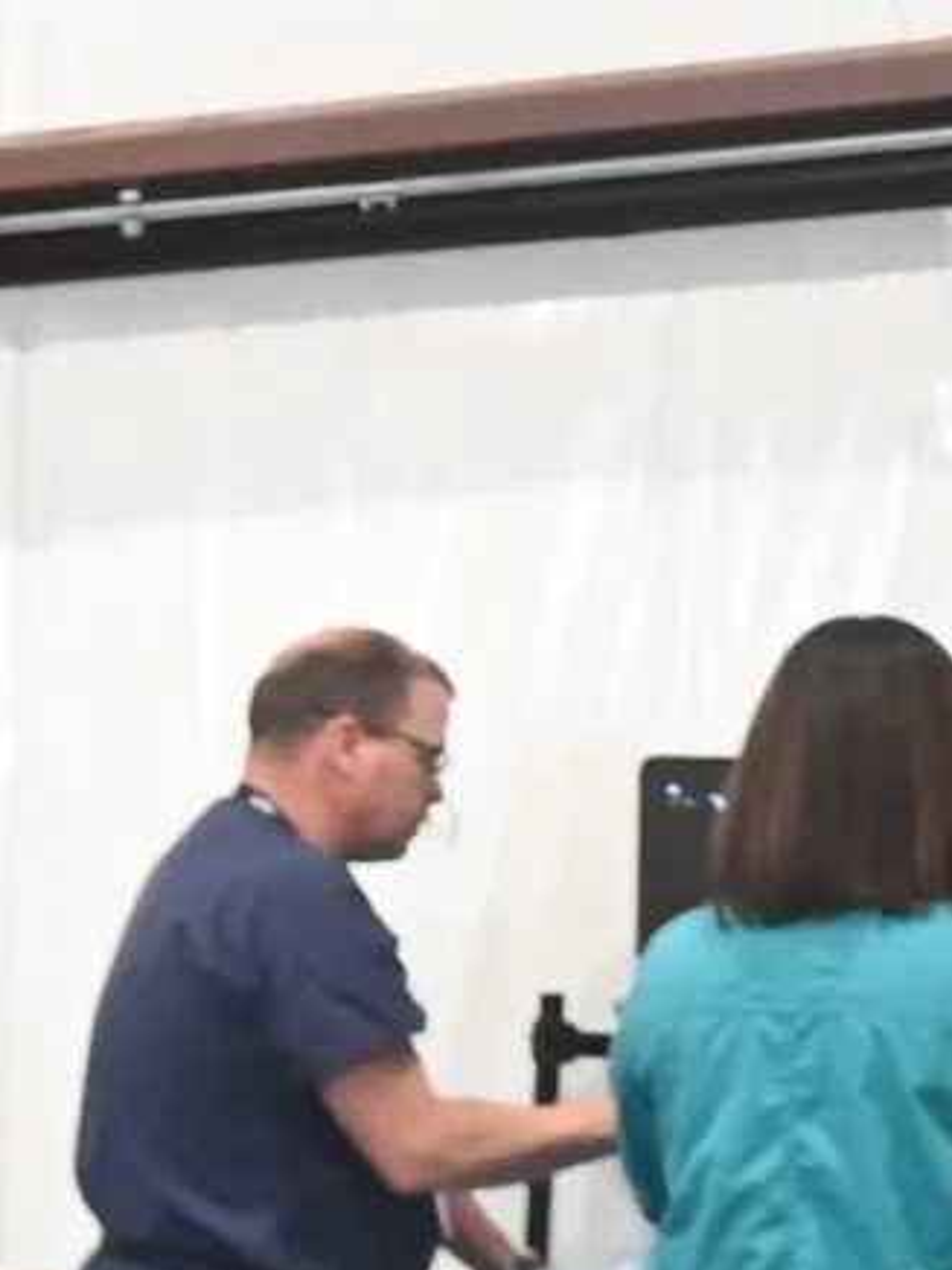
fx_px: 6417
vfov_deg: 11.1
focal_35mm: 175
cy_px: 1411
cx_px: -2332
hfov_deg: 7.1
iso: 3200
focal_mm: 21
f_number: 3.8
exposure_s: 1/100
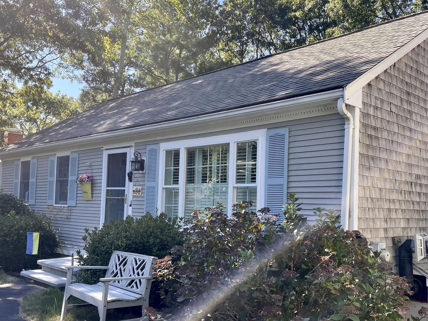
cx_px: 219
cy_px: 191
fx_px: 420
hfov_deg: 53.9
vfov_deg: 41.6
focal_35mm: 34
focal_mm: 5.1
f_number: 1.6
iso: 50
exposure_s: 1/718
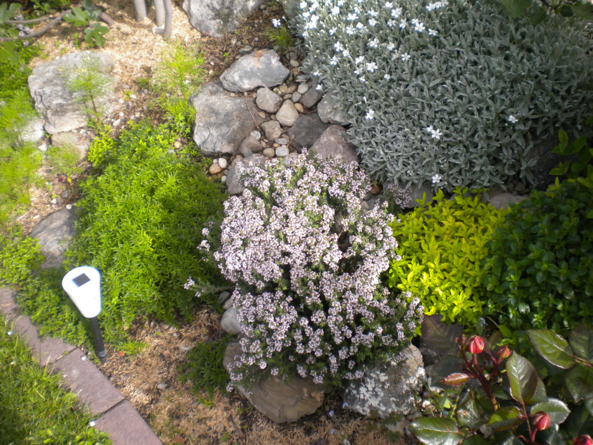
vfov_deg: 39.7
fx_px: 617
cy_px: 224
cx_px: 304
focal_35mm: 36
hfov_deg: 51.3
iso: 80
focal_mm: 6.3
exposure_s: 1/232
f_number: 4.6
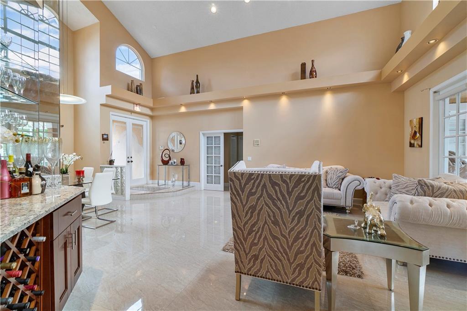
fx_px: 194
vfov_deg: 77.2
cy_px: 156
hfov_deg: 100.4
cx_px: 234
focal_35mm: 15
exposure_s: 1/10
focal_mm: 10
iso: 160
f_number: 11
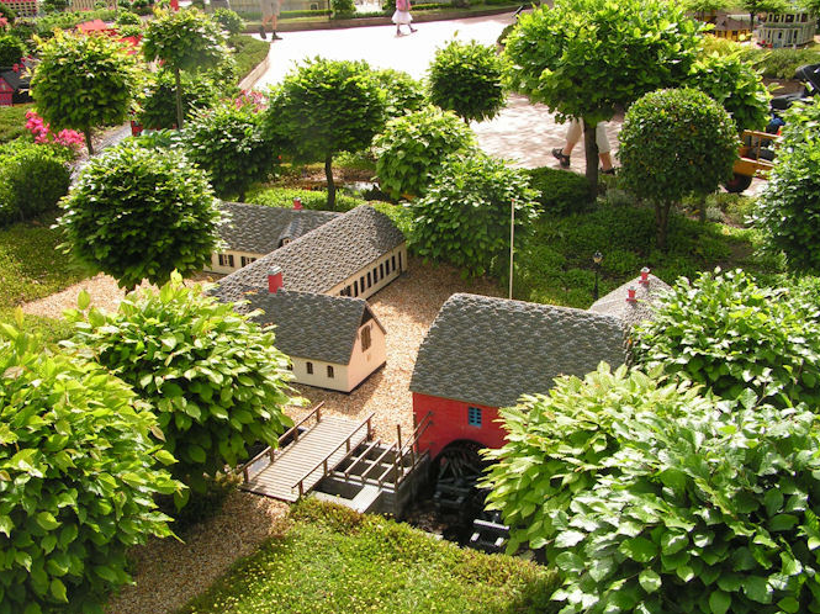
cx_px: 416
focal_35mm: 39
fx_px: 923
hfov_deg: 47.9
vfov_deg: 36.8
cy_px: 305
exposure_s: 1/100
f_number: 5.6
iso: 50
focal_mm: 6.3
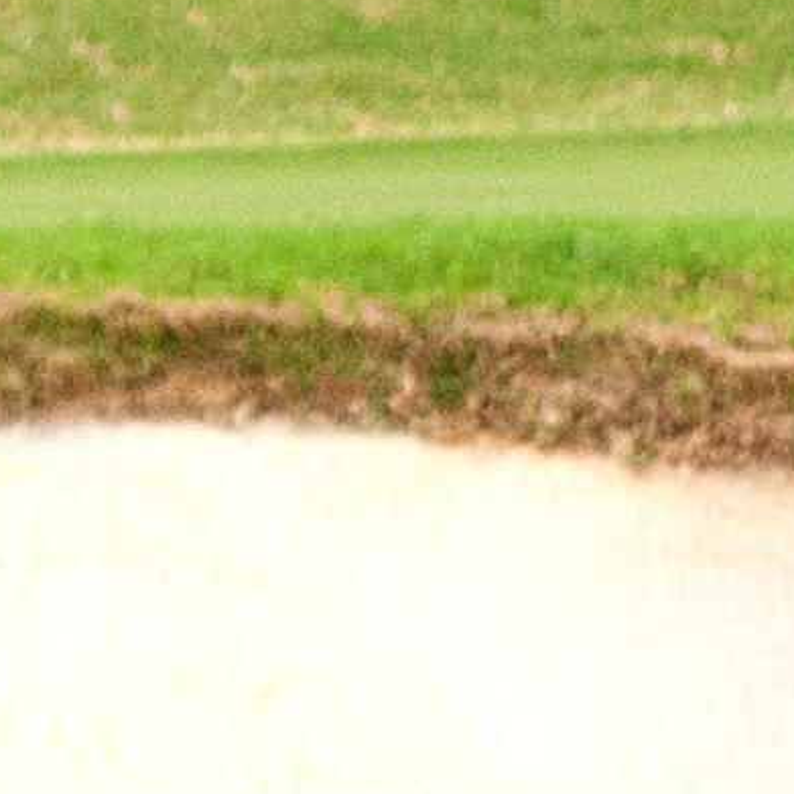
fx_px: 45301
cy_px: 227
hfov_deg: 1.0
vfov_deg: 1.0
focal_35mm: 1746
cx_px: -1519
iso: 400
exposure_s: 1/250
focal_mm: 125
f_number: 8
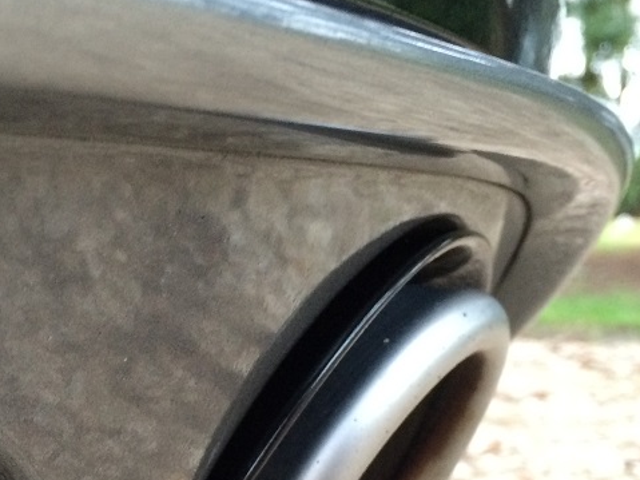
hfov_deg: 30.7
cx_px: 170
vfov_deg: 23.3
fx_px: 1146
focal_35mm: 62
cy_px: 393
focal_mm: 4.15
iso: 250
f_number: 2.2
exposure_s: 1/15
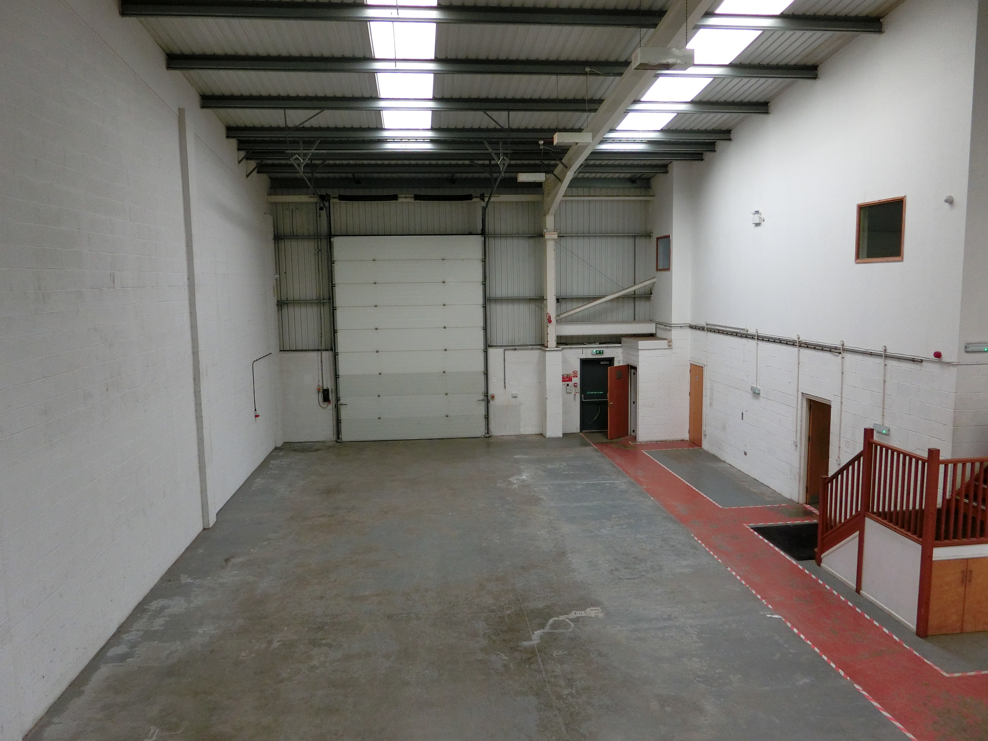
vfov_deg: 54.9
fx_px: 714
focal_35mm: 25
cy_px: 370
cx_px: 494
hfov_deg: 69.4
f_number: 2.8
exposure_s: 1/125
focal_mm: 5.4
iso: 320
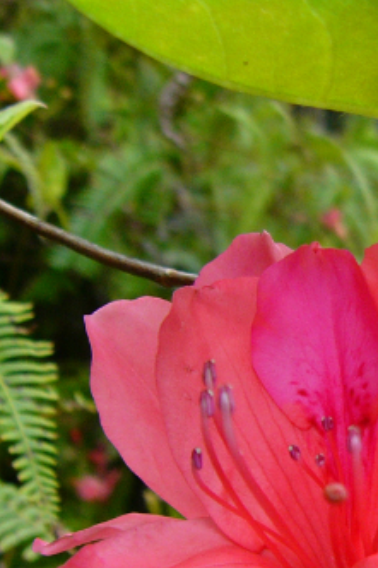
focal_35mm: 79
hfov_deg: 16.7
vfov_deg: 25.6
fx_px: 1245
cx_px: 410
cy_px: 345
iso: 100
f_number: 2.8
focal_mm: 6
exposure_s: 1/250
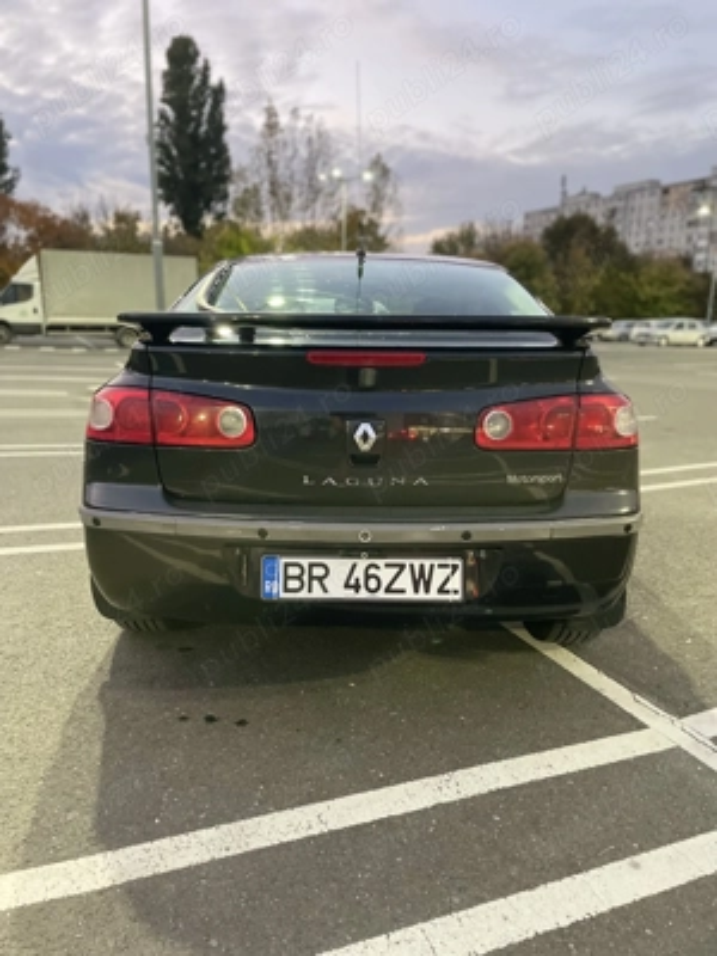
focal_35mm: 26
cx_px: 358
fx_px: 718
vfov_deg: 67.3
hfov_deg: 53.1
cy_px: 478
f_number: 1.6
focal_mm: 4.2
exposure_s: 1/60
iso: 500
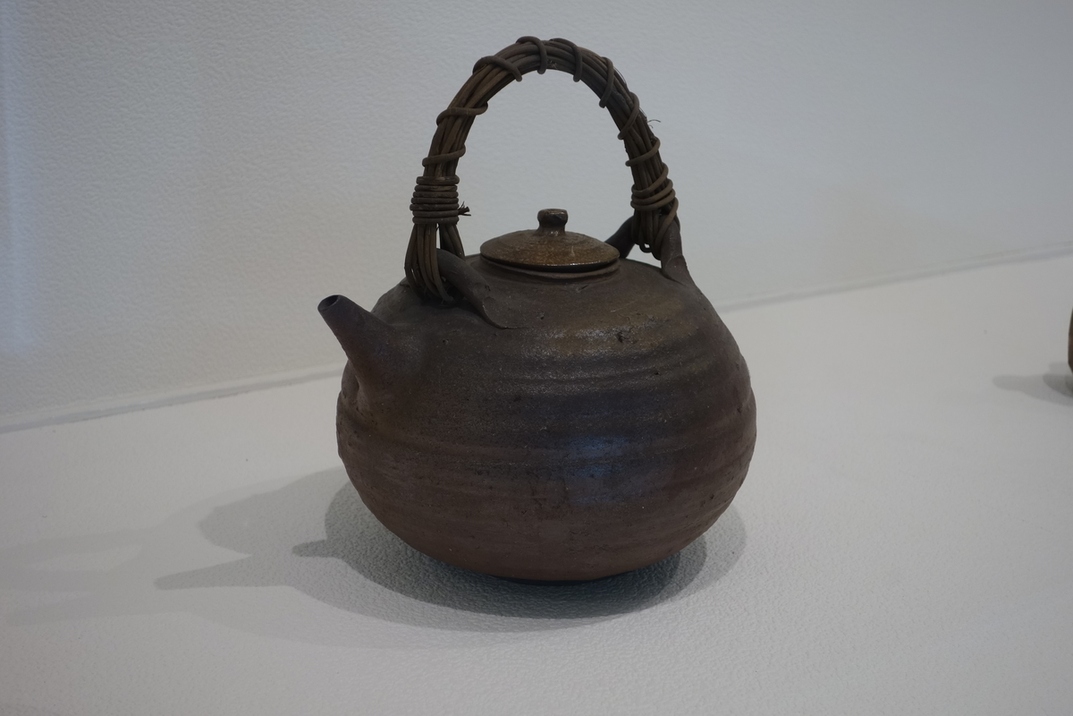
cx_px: 536
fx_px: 1580
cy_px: 358
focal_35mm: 53
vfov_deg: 25.5
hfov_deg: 37.5
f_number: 3.5
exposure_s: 1/60
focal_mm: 19.53
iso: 200
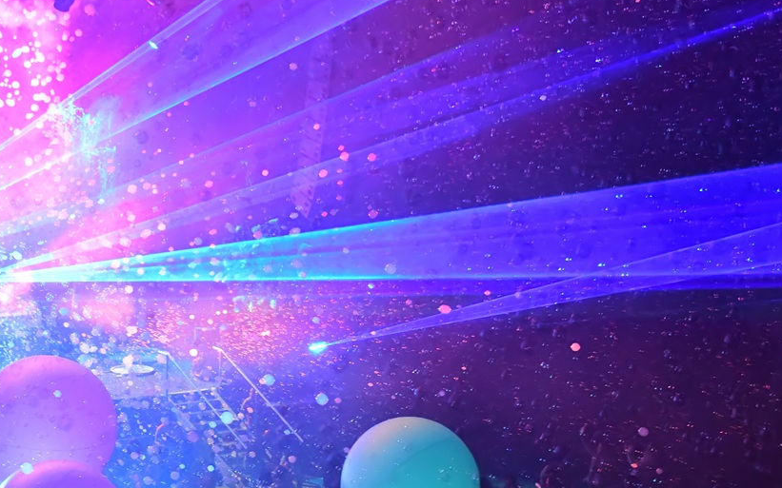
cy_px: 371
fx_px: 2003
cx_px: 161
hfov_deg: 21.8
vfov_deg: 13.9
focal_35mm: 94
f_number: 4.5
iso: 12800
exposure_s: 1/200
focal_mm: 52
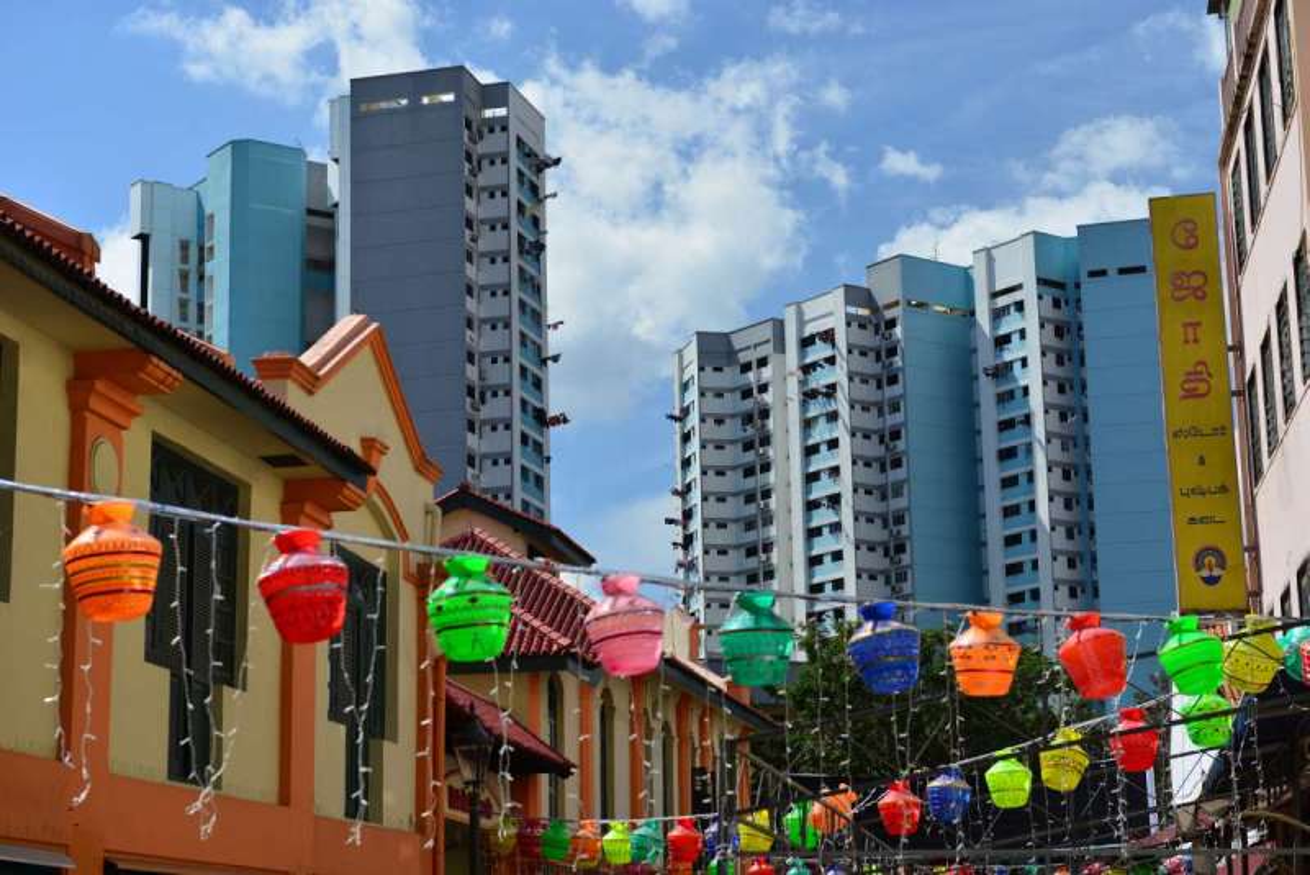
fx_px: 2548
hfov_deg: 28.8
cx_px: 655
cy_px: 438
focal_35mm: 70
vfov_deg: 19.5
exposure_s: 1/200
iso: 100
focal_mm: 70
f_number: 7.1
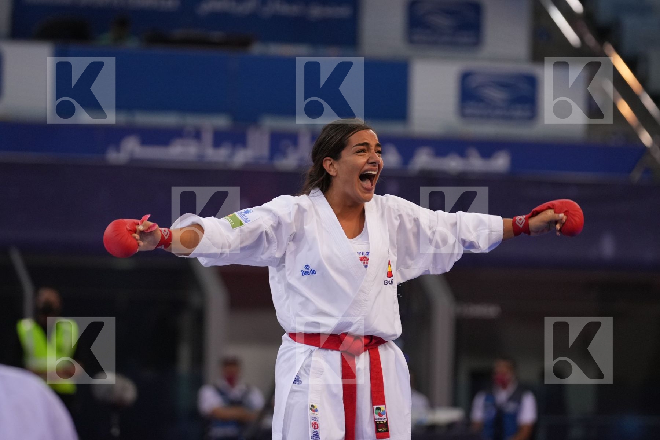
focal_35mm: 252
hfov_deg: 8.2
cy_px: 220
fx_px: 4620
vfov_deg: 5.5
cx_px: 330
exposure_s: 1/1000
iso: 2000
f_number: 2.8
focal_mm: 168
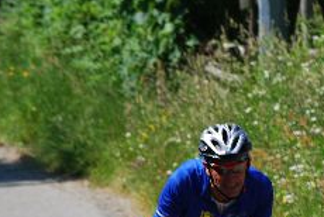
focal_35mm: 586
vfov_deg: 2.4
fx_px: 5281
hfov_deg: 3.5
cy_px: 180
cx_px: 245
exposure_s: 1/125
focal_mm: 200
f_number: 10
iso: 100
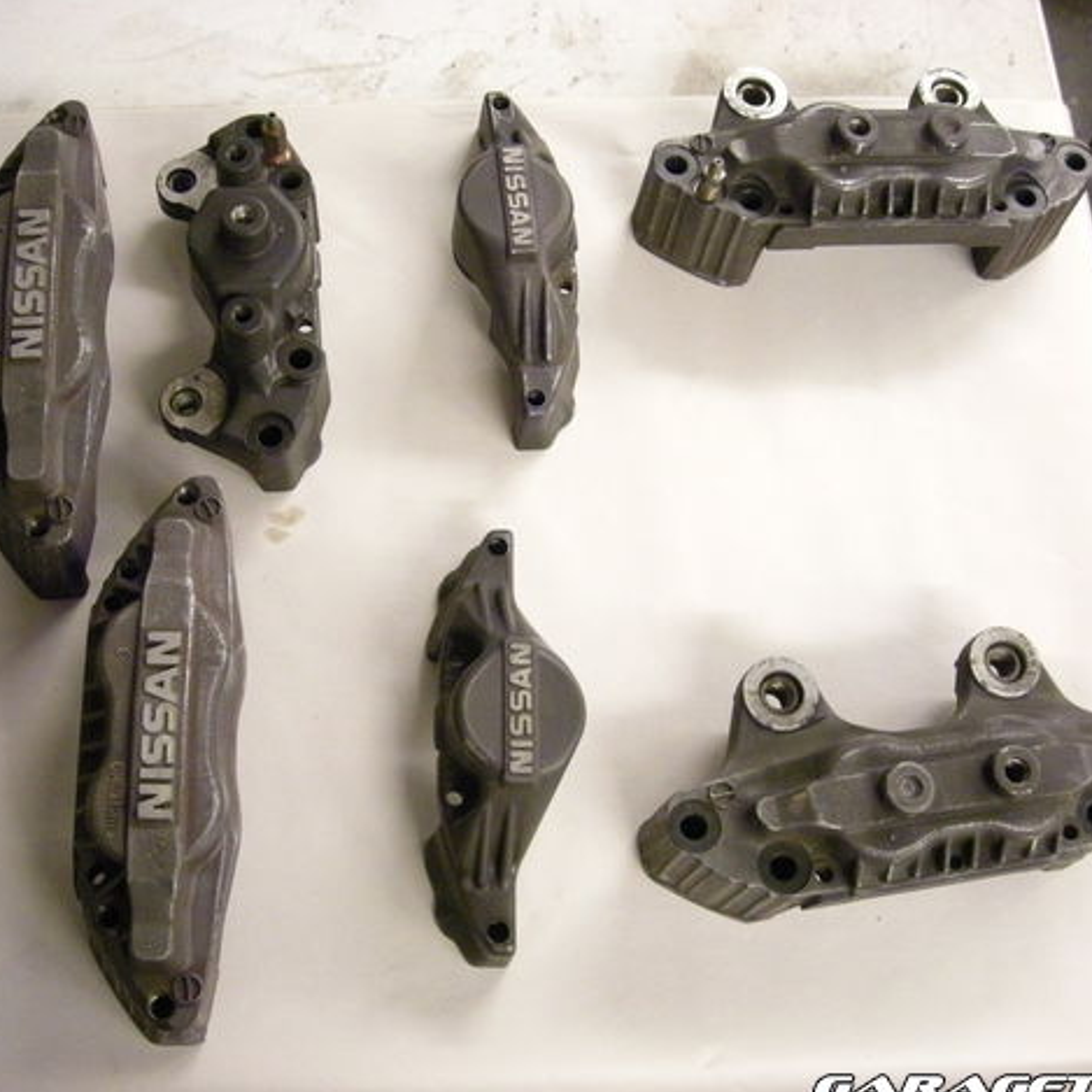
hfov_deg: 36.0
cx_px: 468
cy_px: 552
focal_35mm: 47
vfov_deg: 36.1
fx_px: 1677
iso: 476
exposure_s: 1/53.4
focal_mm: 6.4
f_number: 2.9
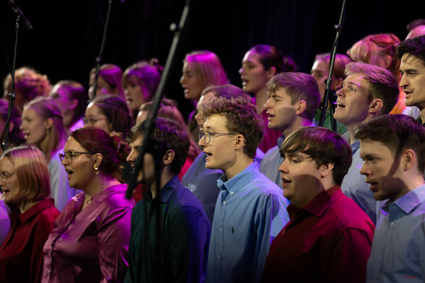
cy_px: 142
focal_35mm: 200
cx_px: 212
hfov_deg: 10.3
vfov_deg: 6.9
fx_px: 2361
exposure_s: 1/160
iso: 1000
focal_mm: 200
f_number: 5.6
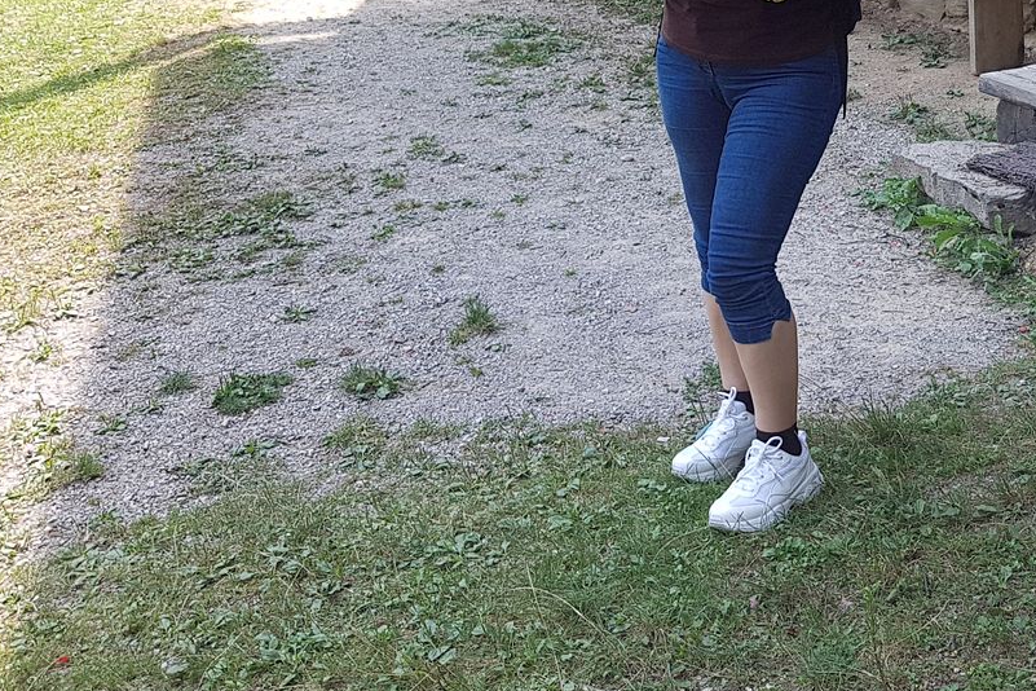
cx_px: 812
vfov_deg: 23.4
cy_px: -80
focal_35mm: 54
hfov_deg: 35.8
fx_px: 1554
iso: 50
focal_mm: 4.2
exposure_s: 1/348
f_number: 1.7
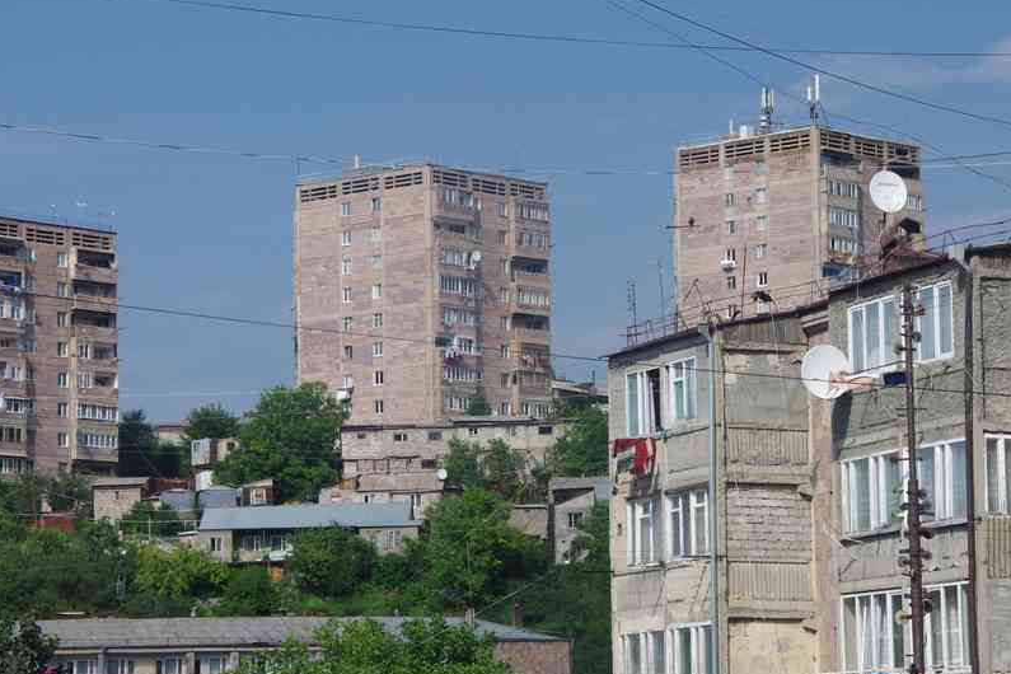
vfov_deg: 9.3
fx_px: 4128
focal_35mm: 147
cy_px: 333
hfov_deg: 14.0
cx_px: 509
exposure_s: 1/125
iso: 200
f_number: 10
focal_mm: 77.5
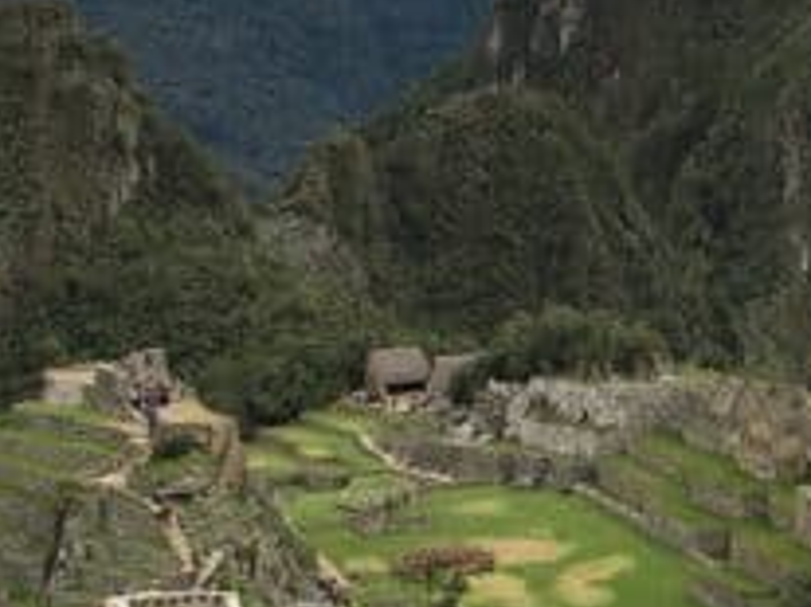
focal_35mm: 112
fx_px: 2622
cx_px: 682
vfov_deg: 13.1
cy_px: 501
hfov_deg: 17.4
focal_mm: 4.15
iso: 25
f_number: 2.2
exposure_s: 1/855
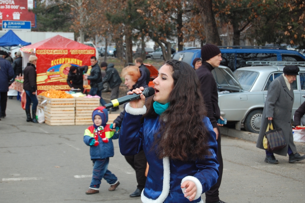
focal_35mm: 82
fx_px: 698
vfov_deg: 16.5
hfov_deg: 24.6
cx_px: 152
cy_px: 102
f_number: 5.6
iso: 280
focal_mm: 55
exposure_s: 1/125
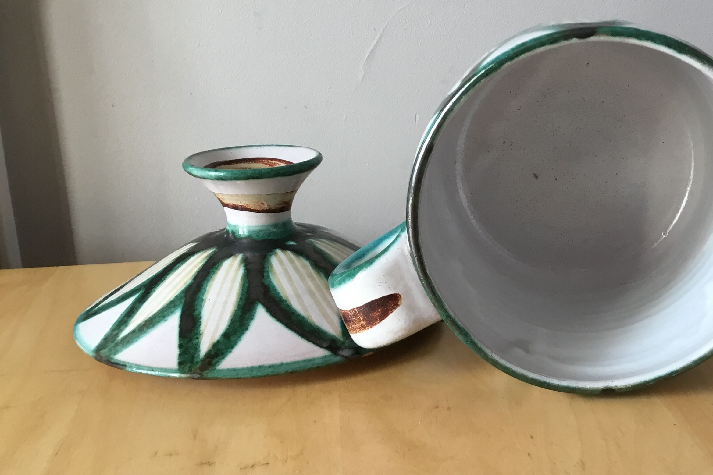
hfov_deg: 42.8
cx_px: 492
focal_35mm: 45
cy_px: 220
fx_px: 891
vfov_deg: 29.9
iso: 64
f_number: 2.4
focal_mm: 3.3
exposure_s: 1/33
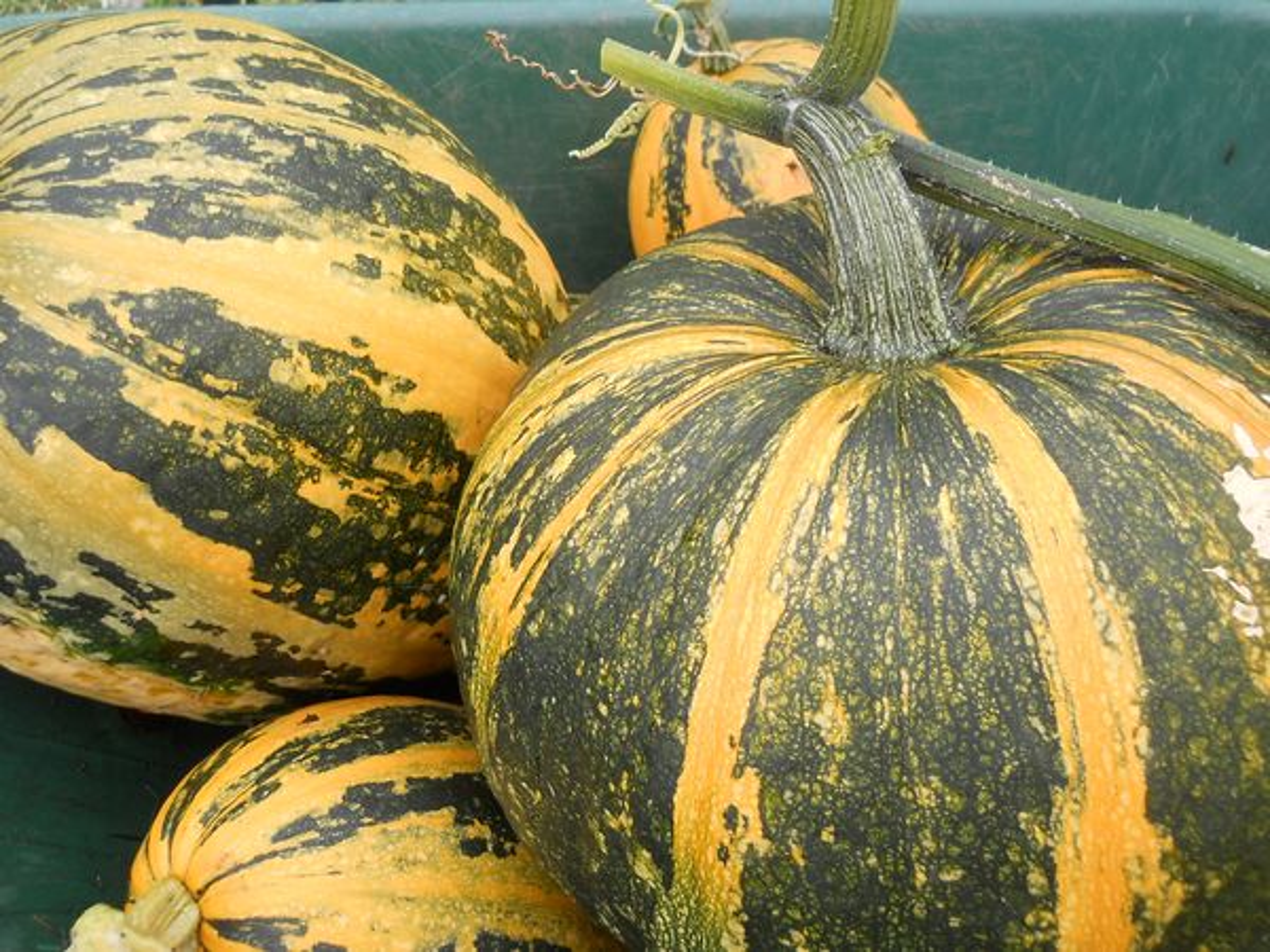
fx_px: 1504
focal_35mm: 41
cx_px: 635
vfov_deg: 35.1
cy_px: 476
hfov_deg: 45.8
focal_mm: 6.72
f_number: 3.1
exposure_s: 1/125
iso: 80
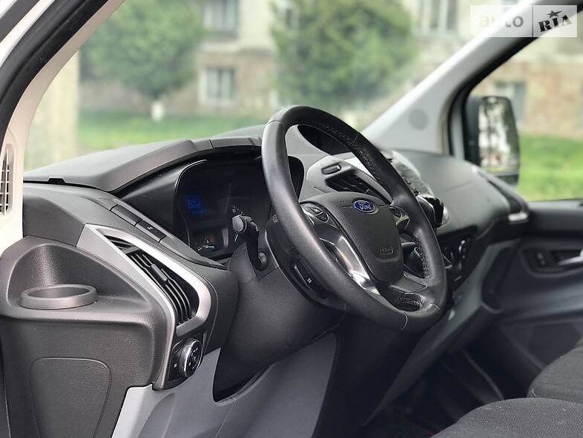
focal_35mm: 58
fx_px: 977
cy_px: 219
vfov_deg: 25.2
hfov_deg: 33.2
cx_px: 292
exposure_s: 1/90
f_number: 2.8
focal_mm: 6.6
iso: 40
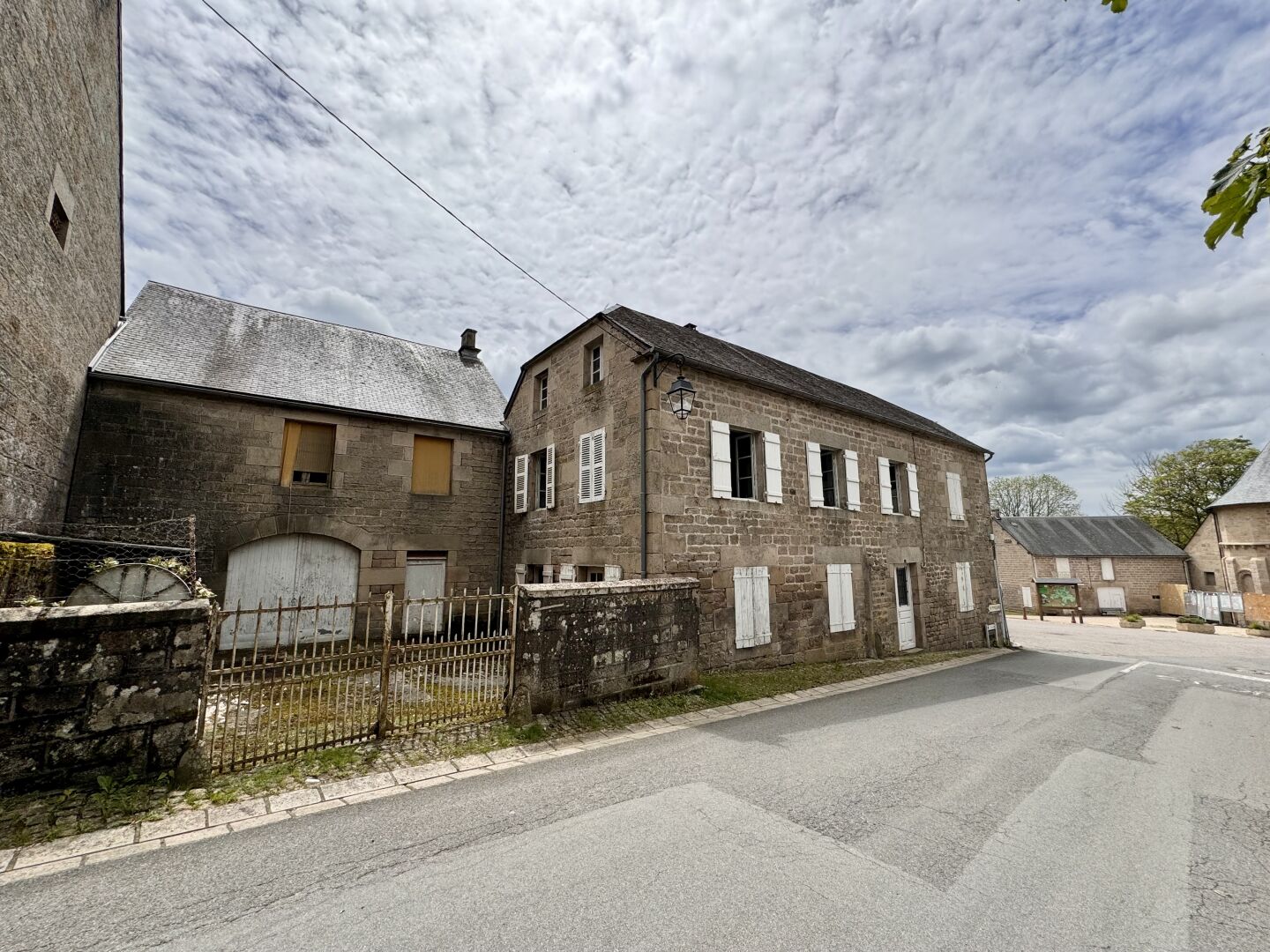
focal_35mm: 14
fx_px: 514
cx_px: 635
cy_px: 476
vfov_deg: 85.7
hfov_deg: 102.1
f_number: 2.2
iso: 40
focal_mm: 2.22
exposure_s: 1/3546
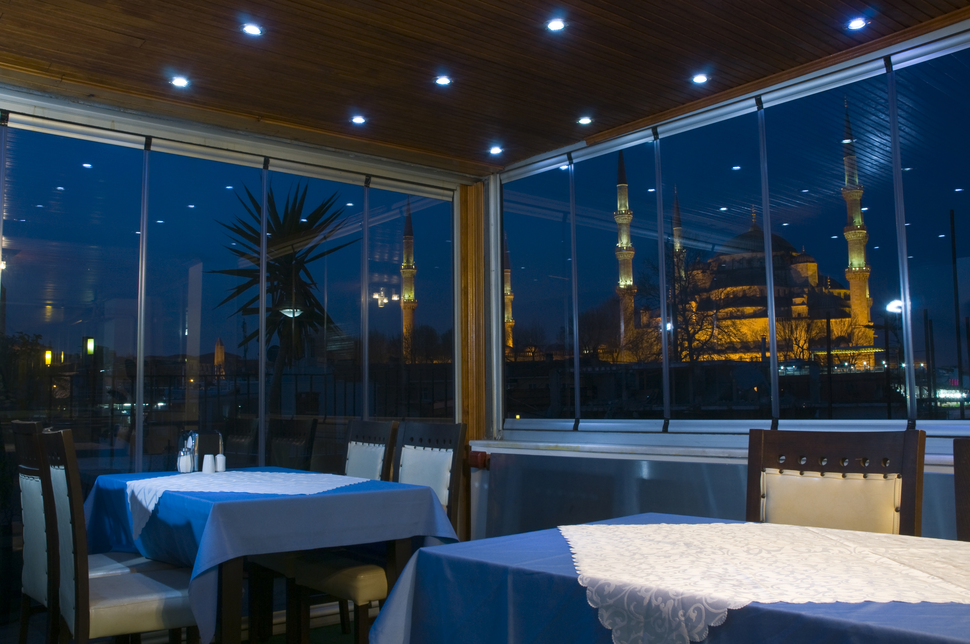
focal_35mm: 33
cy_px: 322
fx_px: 888
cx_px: 485
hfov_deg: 57.3
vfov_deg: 39.9
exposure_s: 3
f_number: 11
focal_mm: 22
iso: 200
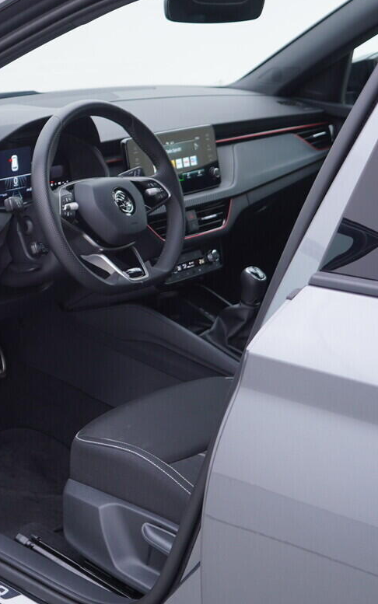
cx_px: -58
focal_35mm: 68
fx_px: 1120
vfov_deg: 30.2
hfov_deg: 18.3
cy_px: 274
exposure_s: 1/50
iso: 125
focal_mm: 24
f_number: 3.2
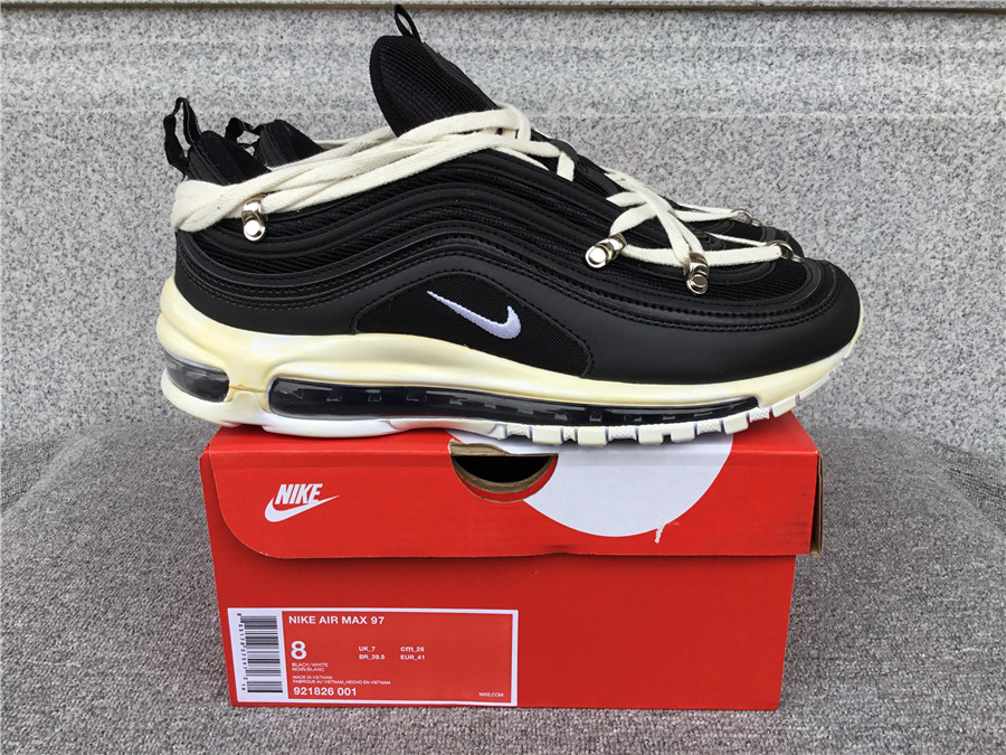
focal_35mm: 31
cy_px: 378
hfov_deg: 58.4
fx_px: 901
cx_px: 503
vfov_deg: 45.4
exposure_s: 1/184
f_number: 2.4
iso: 25
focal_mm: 3.3
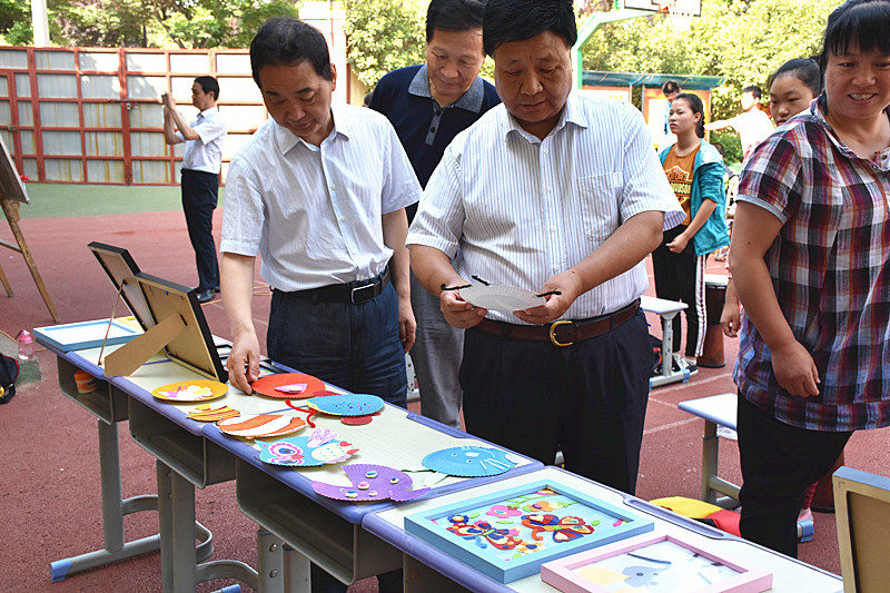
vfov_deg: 33.0
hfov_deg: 47.9
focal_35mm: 40
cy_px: 296
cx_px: 445
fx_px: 1001
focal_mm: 27
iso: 800
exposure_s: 1/400
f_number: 8
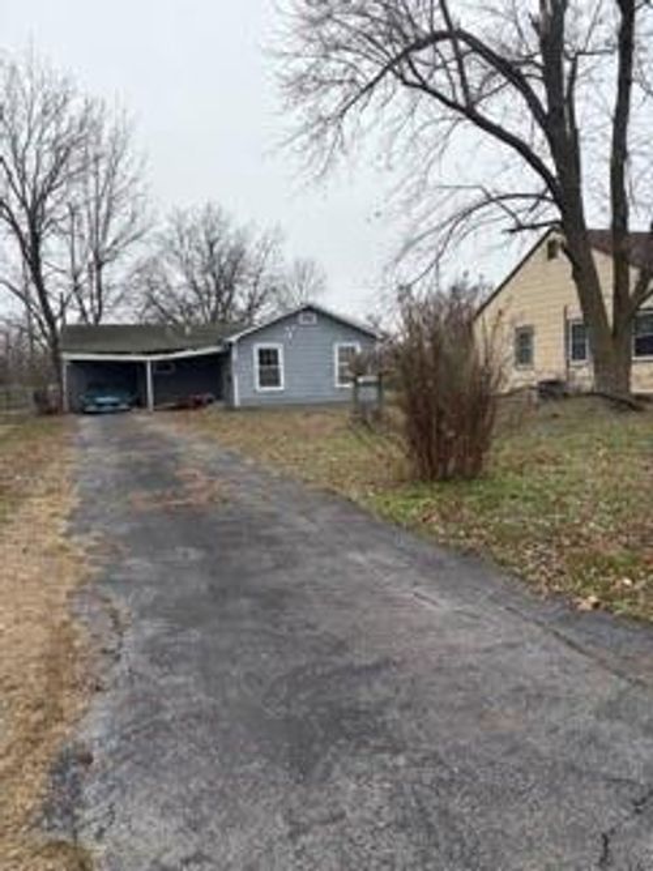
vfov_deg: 67.3
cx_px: 326
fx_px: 654
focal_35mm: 26
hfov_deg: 53.0
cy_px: 436
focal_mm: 5.96
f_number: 1.6
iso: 50
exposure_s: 1/1626
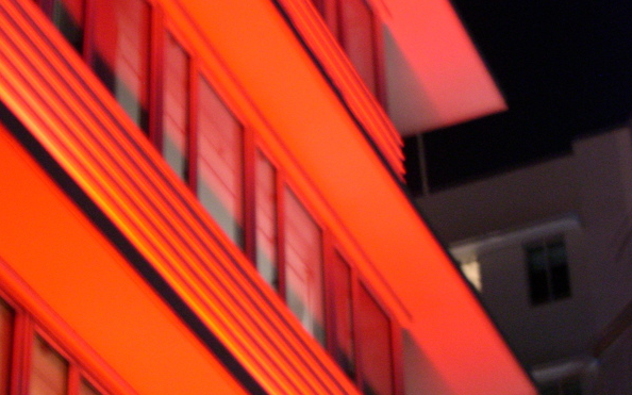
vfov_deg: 11.8
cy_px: 322
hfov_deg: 18.9
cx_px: 317
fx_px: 1894
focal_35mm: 110
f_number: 4
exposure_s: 1
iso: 400
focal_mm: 16.3
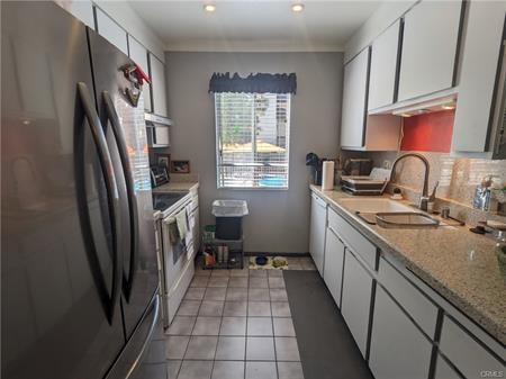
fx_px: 234
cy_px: 190
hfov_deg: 94.5
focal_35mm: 16
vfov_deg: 78.1
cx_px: 253
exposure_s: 1/240
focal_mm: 2.22
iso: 36
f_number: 2.2
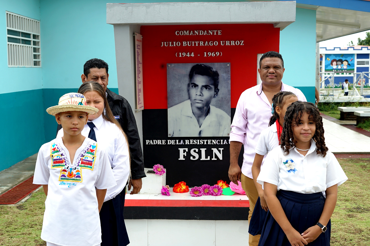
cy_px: 123
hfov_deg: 39.6
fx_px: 513
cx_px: 185
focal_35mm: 50
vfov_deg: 26.9
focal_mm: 50
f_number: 6.3
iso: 100
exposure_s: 1/200
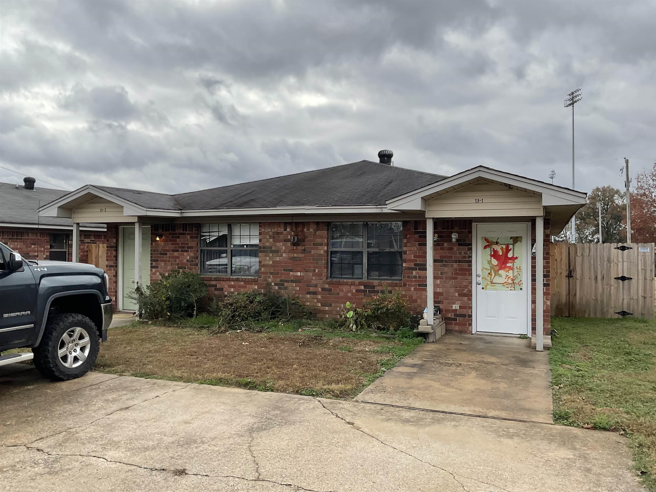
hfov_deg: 61.7
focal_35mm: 29
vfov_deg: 48.2
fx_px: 550
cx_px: 328
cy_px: 246
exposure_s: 1/1626
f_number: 1.8
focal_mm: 3
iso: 16
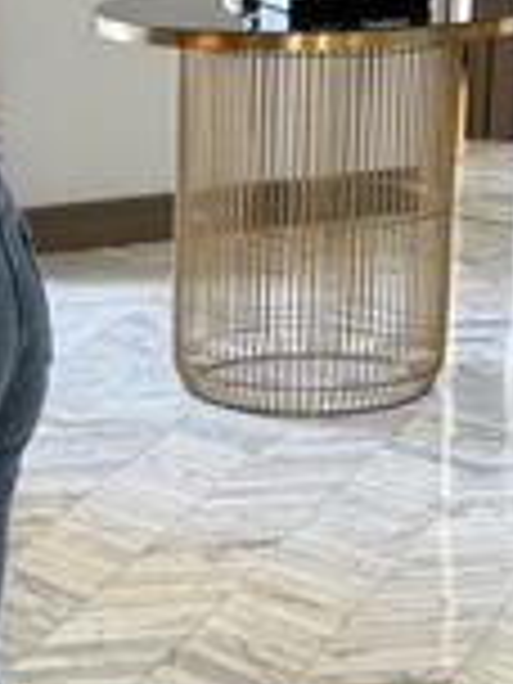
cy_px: 706
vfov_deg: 15.3
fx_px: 2490
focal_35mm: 126
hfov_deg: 11.5
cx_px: -86
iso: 250
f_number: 1.78
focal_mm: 6.76
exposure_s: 1/60
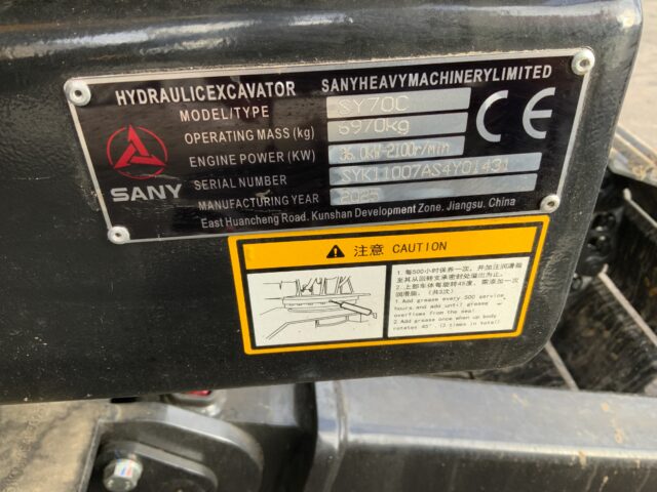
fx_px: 550
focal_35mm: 29
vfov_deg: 48.2
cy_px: 246
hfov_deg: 61.7
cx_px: 328
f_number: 1.8
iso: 32
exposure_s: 1/122
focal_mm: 3
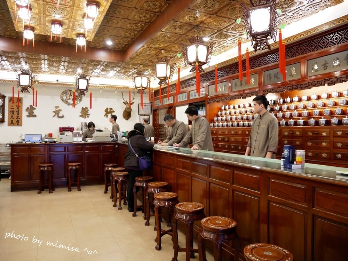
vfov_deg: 56.8
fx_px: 241
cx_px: 174
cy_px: 130
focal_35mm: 24
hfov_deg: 71.6
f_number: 3.5
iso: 1000
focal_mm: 12
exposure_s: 1/60
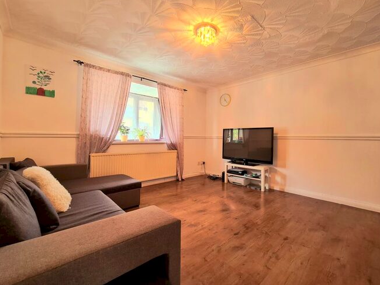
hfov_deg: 102.0
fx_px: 154
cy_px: 139
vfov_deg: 85.7
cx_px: 195
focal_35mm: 14
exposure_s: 1/20
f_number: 2.2
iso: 64
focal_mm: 2.22
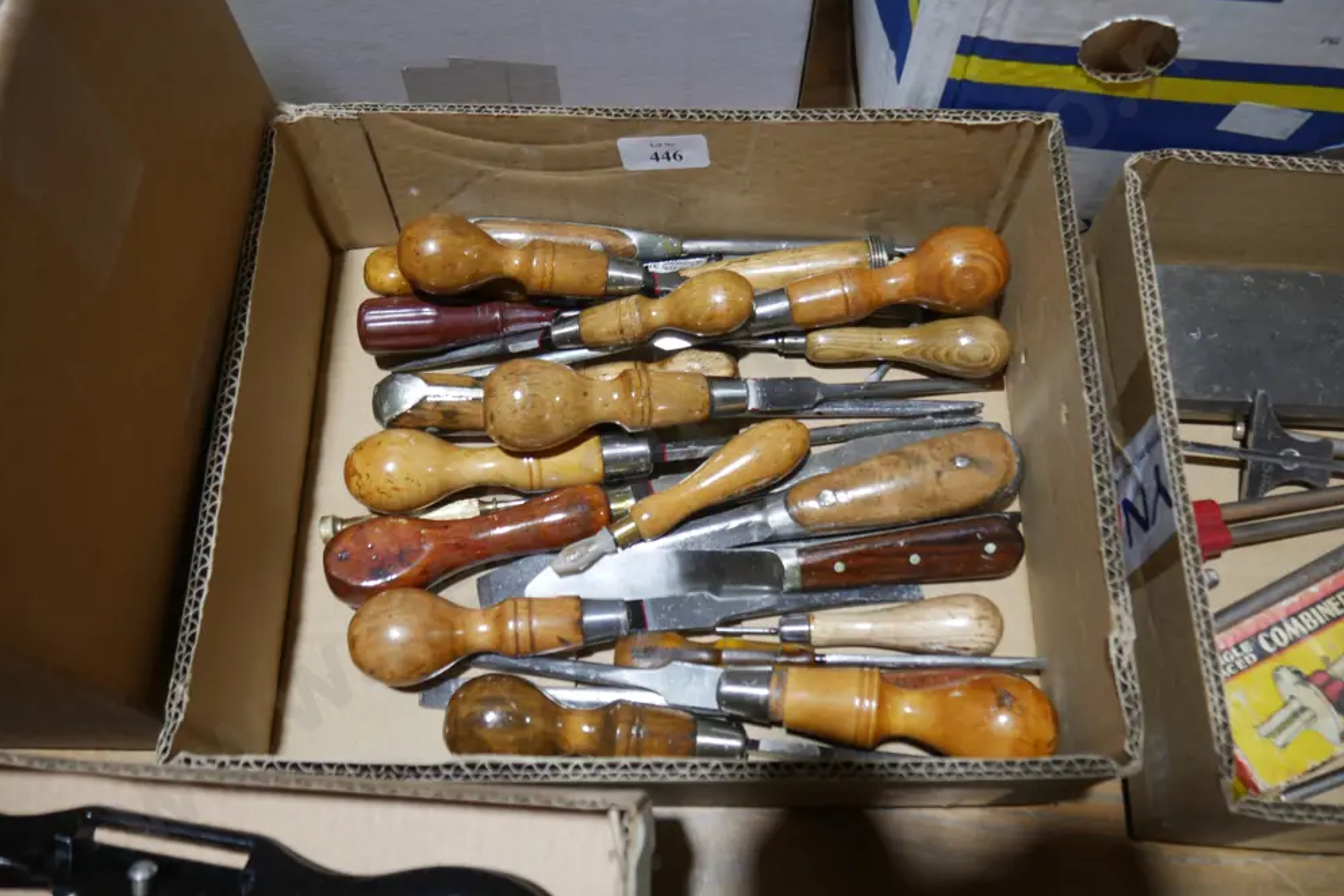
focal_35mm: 30
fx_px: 1120
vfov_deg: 43.6
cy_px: 420
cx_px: 675
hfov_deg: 61.9
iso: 250
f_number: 3.5
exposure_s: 1/60
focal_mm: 14
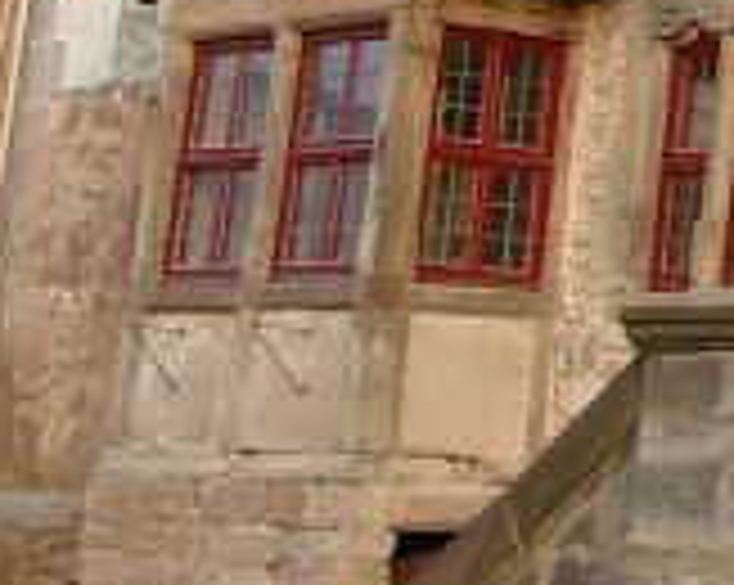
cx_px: 1779
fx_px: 3537
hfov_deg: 10.2
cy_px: -662
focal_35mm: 163
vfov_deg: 8.8
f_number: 4
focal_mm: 7.13
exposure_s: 1/81.2
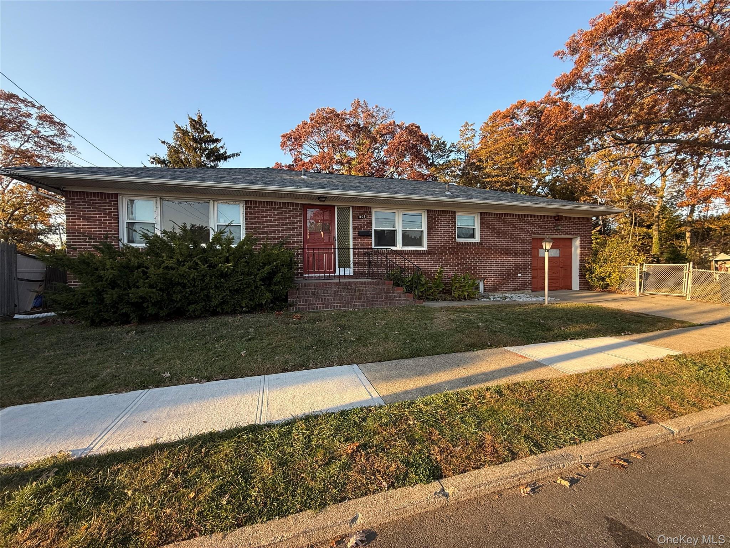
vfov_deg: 85.7
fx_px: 295
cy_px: 274
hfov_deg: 102.1
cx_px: 365
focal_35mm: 14
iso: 64
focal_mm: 2.22
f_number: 2.2
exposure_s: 1/265
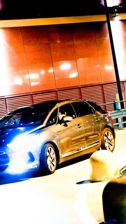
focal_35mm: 103
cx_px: 82
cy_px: 112
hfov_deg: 11.8
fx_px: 612
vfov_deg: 20.7
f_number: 4
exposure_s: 1/30
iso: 3200
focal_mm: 65
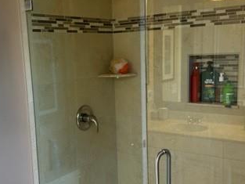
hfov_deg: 38.8
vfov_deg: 29.6
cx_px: 103
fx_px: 347
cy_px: 110
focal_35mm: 49
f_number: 1.78
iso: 125
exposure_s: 1/60
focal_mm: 6.86
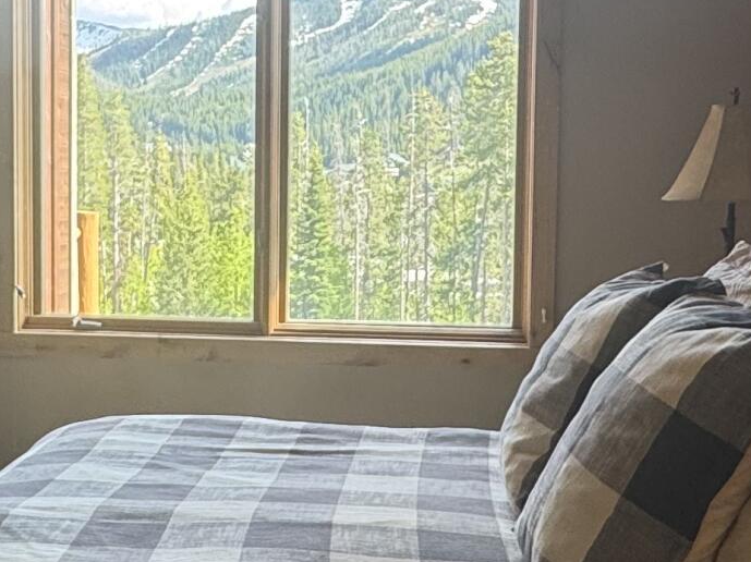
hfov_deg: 31.5
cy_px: 276
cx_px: 256
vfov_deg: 24.0
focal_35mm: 61
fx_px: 1323
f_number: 2.2
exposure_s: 1/120
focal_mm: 2.22
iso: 50
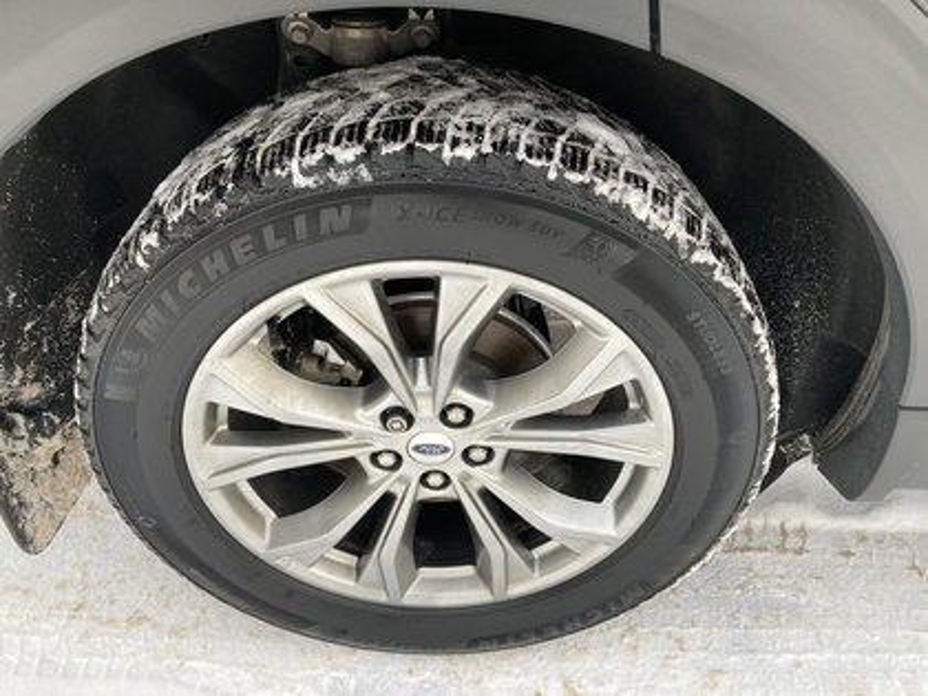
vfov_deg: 49.7
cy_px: 348
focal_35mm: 28
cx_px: 464
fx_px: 751
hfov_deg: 63.4
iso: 50
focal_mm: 3.99
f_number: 1.8
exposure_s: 1/121
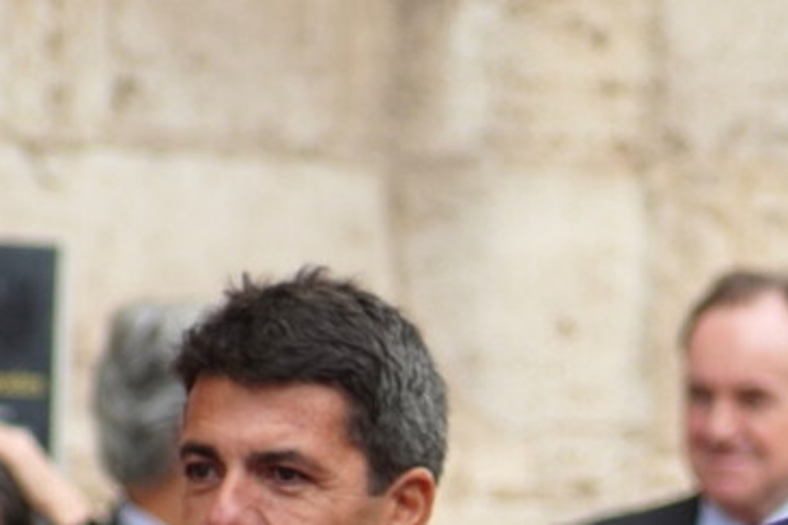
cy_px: 689
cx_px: 969
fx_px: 21515
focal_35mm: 983
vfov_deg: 1.4
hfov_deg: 2.1
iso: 640
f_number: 5.6
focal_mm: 200
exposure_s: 1/320
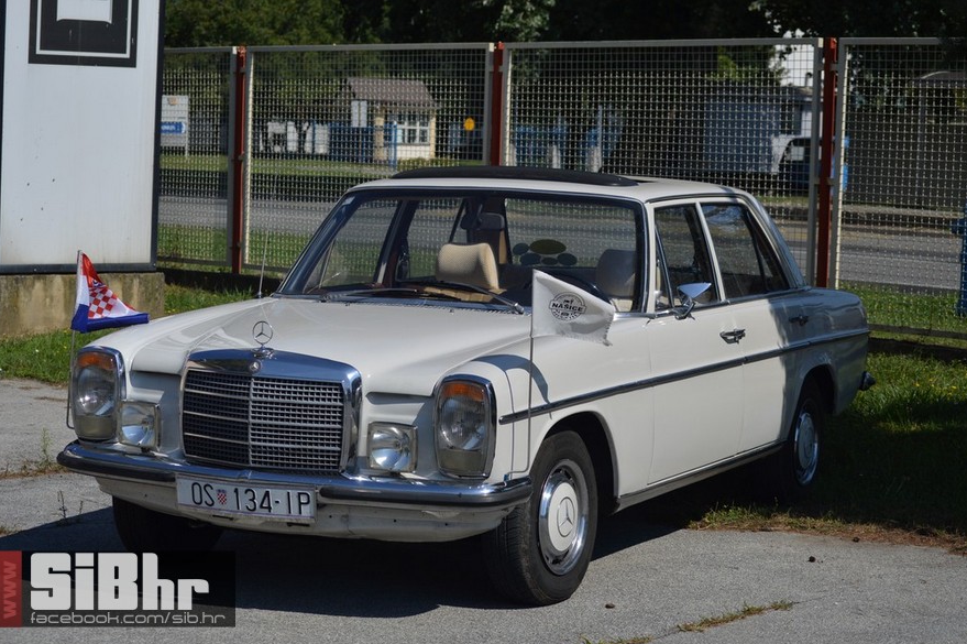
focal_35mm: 85
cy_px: 329
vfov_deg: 16.1
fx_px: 2269
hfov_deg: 24.1
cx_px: 492
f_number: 5.6
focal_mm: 55
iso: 100
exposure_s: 1/1250
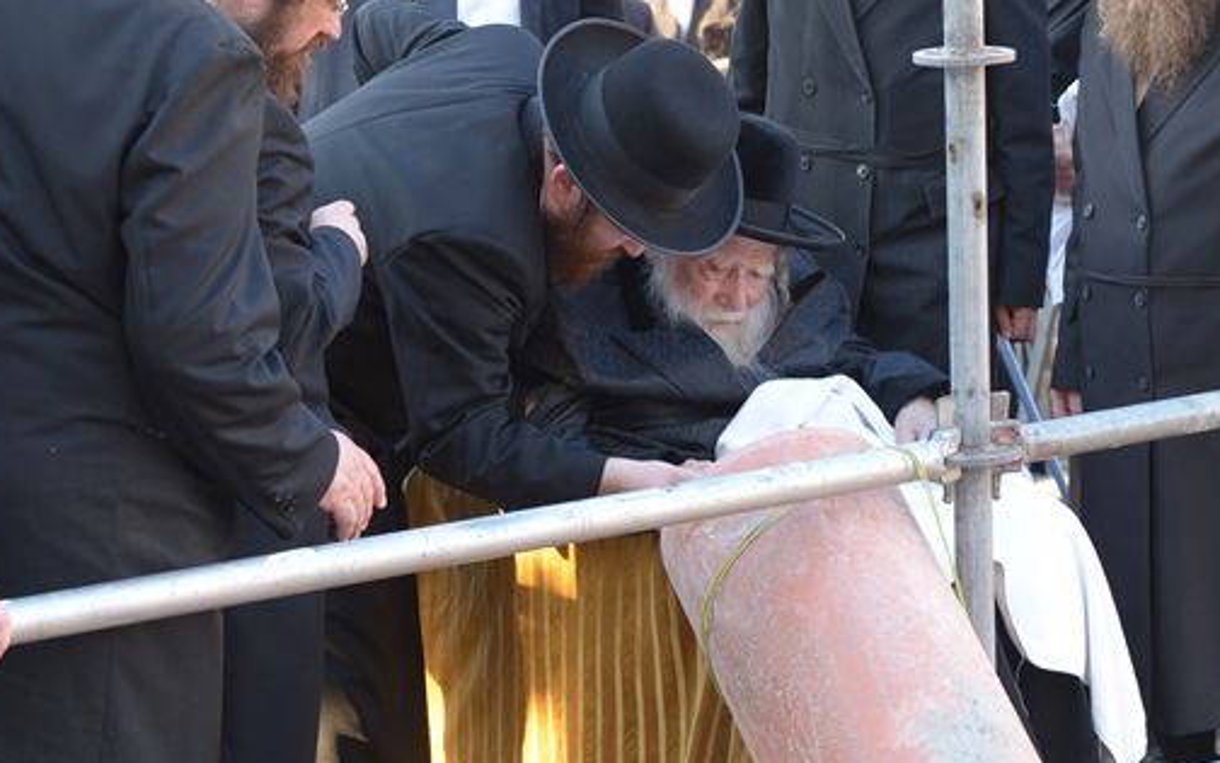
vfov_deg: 10.9
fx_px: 3990
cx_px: 663
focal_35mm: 120
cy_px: 280
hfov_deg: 17.4
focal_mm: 58
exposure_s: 1/80
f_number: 5
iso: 400
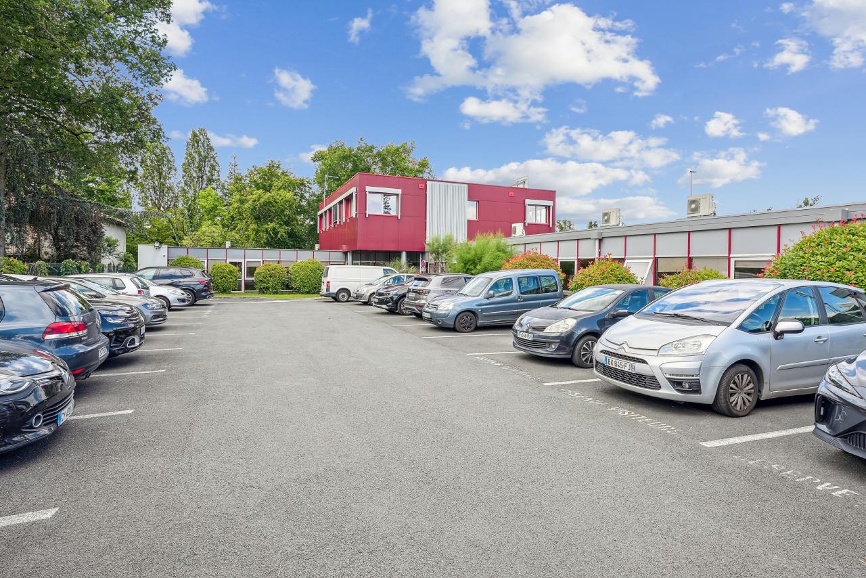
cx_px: 433
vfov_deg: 64.6
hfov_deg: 86.9
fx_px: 457
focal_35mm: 19
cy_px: 289
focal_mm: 19
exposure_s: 1/90
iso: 400
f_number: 11
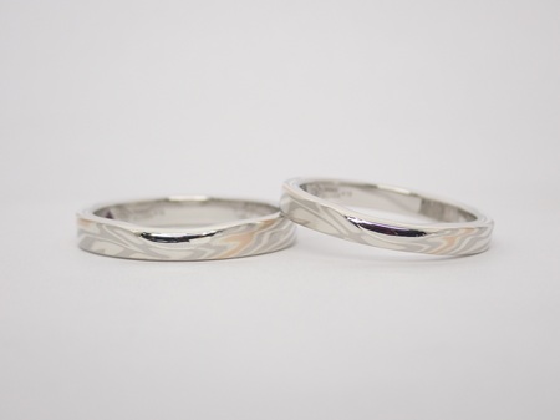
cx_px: 280
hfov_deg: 25.3
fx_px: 1245
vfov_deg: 19.1
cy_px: 210
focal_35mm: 77
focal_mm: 13.65
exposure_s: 1/125
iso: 200
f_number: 4.1
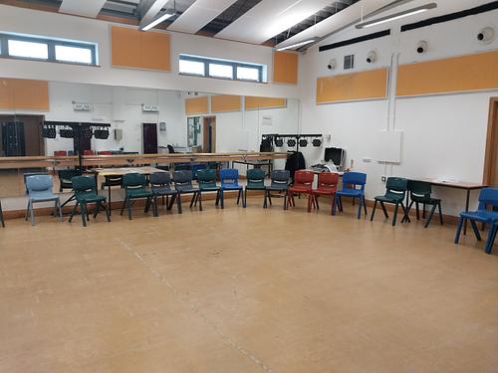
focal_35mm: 26
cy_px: 186
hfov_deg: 67.3
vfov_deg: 53.1
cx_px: 249
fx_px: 374
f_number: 1.8
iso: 160
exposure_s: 1/50
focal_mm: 4
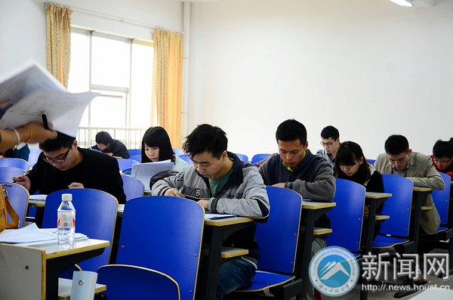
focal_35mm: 57
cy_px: 150
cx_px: 226
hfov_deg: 35.1
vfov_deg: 23.7
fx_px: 716
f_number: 4.8
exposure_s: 1/30
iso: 640
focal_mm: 38
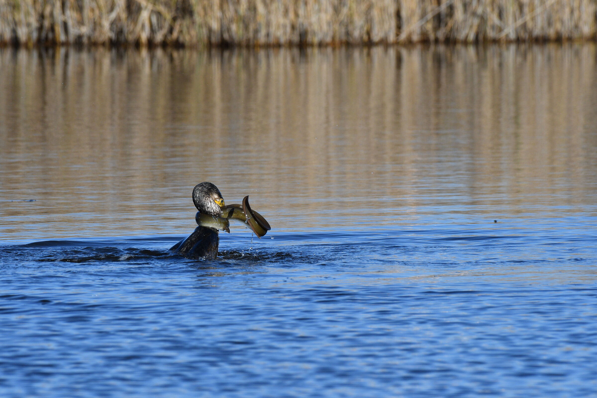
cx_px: 298
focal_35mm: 750
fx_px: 12437
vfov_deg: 1.8
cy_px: 199
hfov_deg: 2.7
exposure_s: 1/1250
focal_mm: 500
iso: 400
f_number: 11
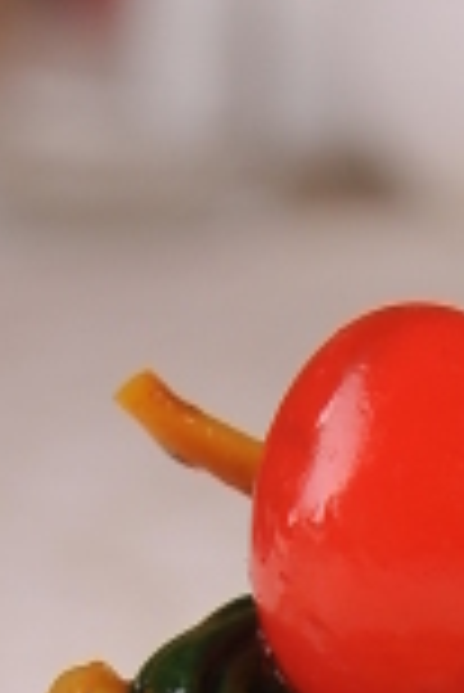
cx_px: 554
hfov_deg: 3.6
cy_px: 1814
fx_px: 7291
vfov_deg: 5.2
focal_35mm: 378
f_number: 7.1
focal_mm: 38
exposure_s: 1/160
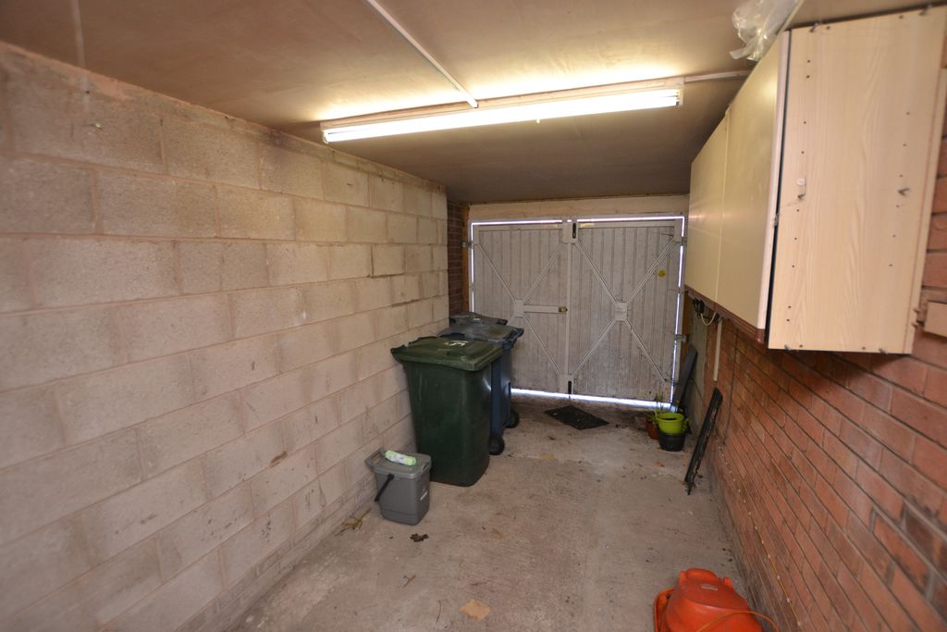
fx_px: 395
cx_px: 474
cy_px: 316
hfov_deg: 100.4
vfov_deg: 77.3
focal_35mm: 15
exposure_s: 1/60
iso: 900
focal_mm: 10
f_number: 3.5
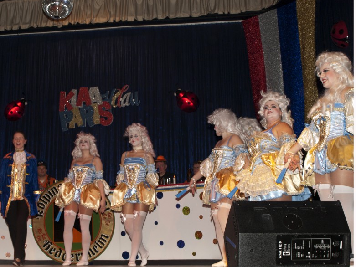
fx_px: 442
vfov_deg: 33.6
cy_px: 132
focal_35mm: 43
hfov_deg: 43.8
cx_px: 175
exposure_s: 1/40
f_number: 4.3
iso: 100
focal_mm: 21
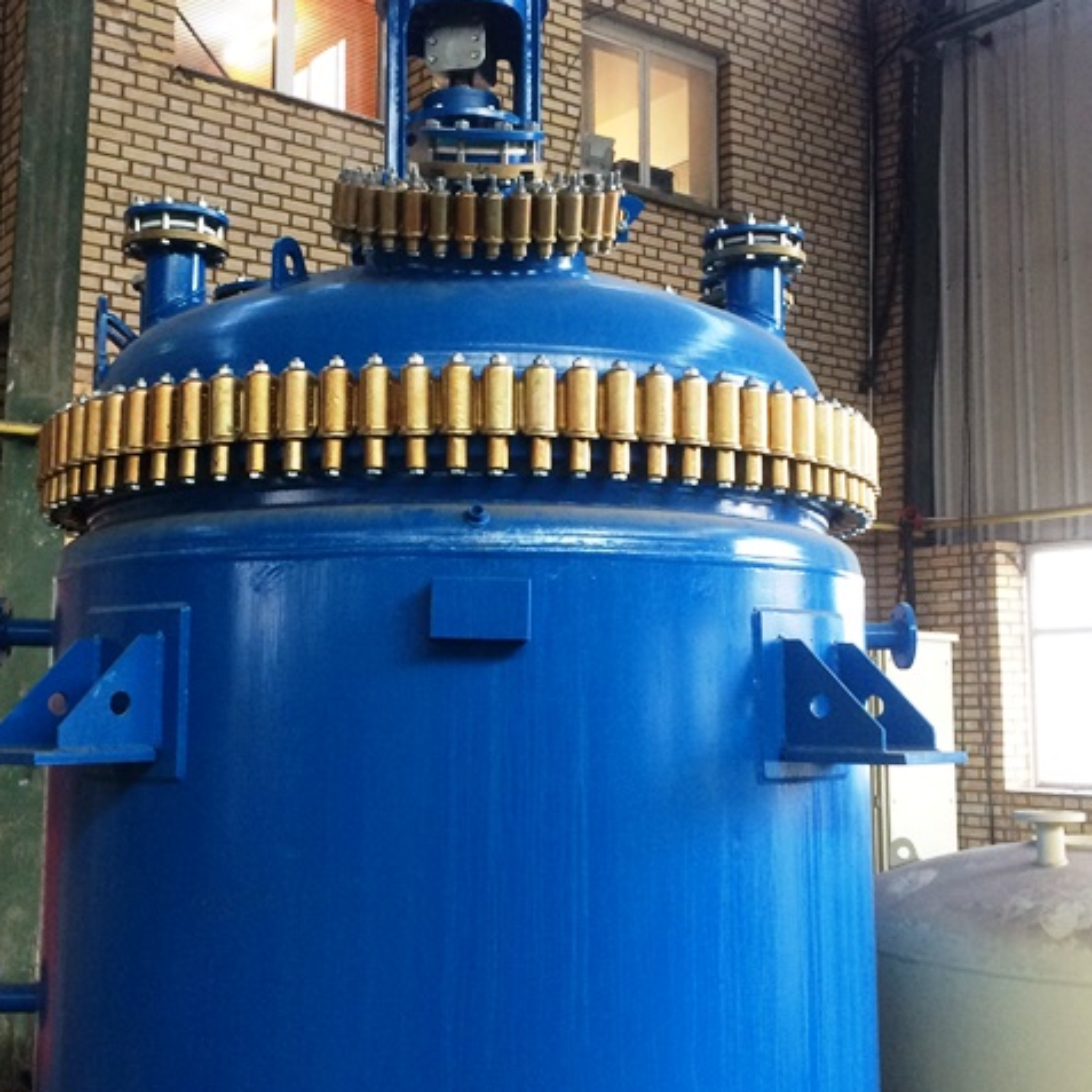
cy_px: 536
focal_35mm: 43
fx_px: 1535
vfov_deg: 39.2
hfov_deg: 39.1
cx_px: 478
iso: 160
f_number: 2.2
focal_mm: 4.15
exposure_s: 1/33
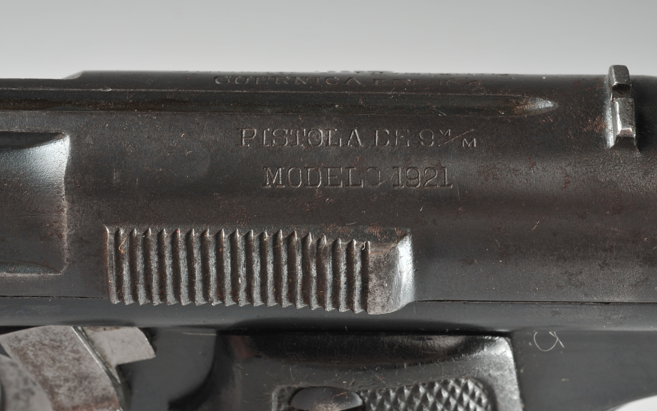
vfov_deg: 14.2
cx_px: 327
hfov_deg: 22.6
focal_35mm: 92
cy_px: 200
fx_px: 1647
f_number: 18
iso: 100
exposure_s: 1/250
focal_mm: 60
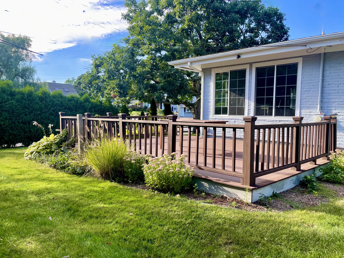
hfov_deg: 67.3
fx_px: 258
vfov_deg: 53.1
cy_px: 129
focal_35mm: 26
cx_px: 172
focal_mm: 4.2
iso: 32
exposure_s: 1/643
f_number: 1.6
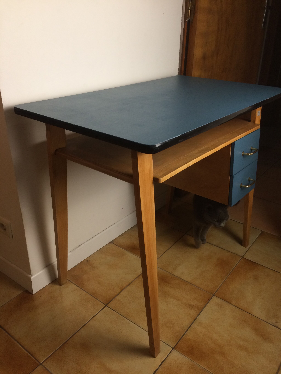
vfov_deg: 61.7
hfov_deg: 48.2
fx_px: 314
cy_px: 187
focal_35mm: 29
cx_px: 140
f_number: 2.2
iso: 80
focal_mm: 4.15
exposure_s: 1/33
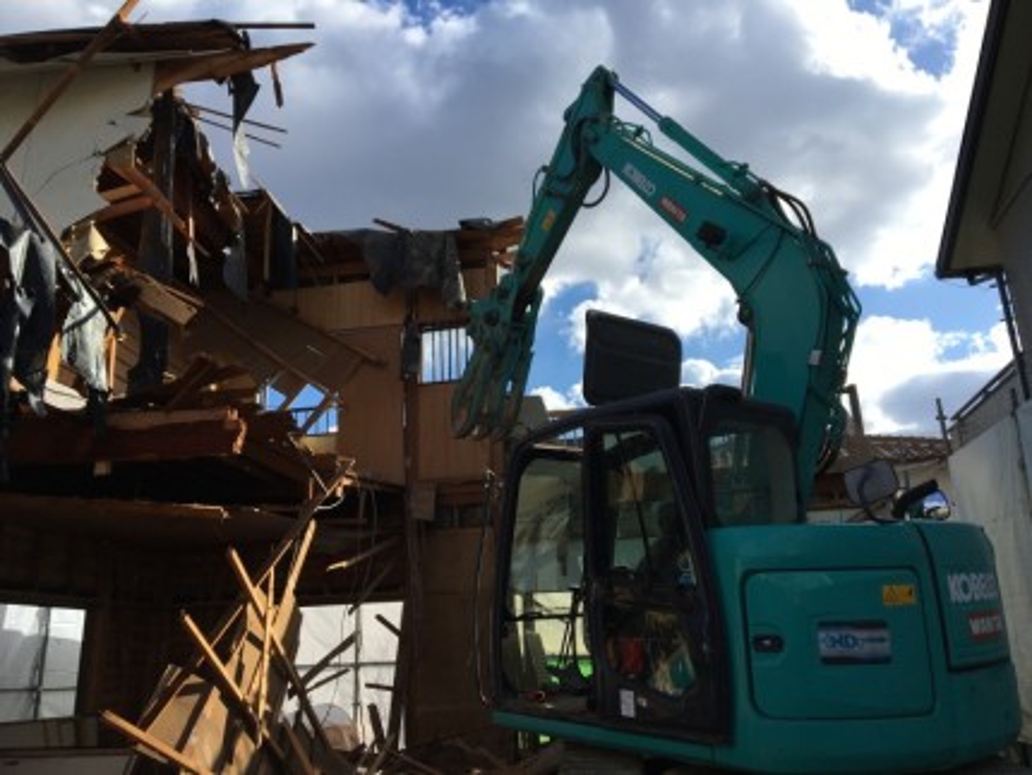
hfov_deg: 61.6
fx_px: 865
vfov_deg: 48.3
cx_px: 516
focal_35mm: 29
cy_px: 388
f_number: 2.2
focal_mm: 4.15
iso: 25
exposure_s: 1/1603
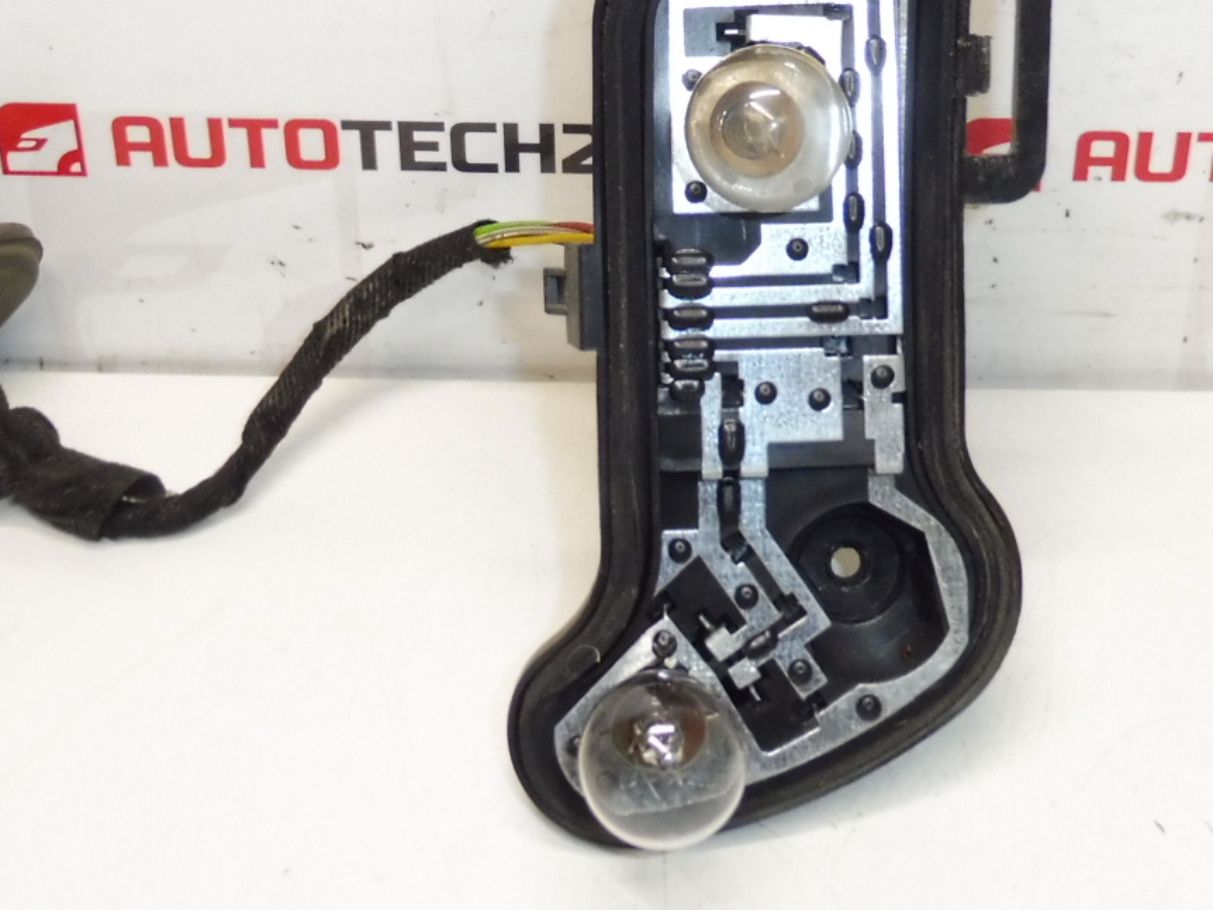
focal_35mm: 57
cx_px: 675
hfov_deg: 33.7
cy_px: 20
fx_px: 1998
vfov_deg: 24.6
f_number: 3.5
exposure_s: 1/80
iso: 200
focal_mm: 4.3
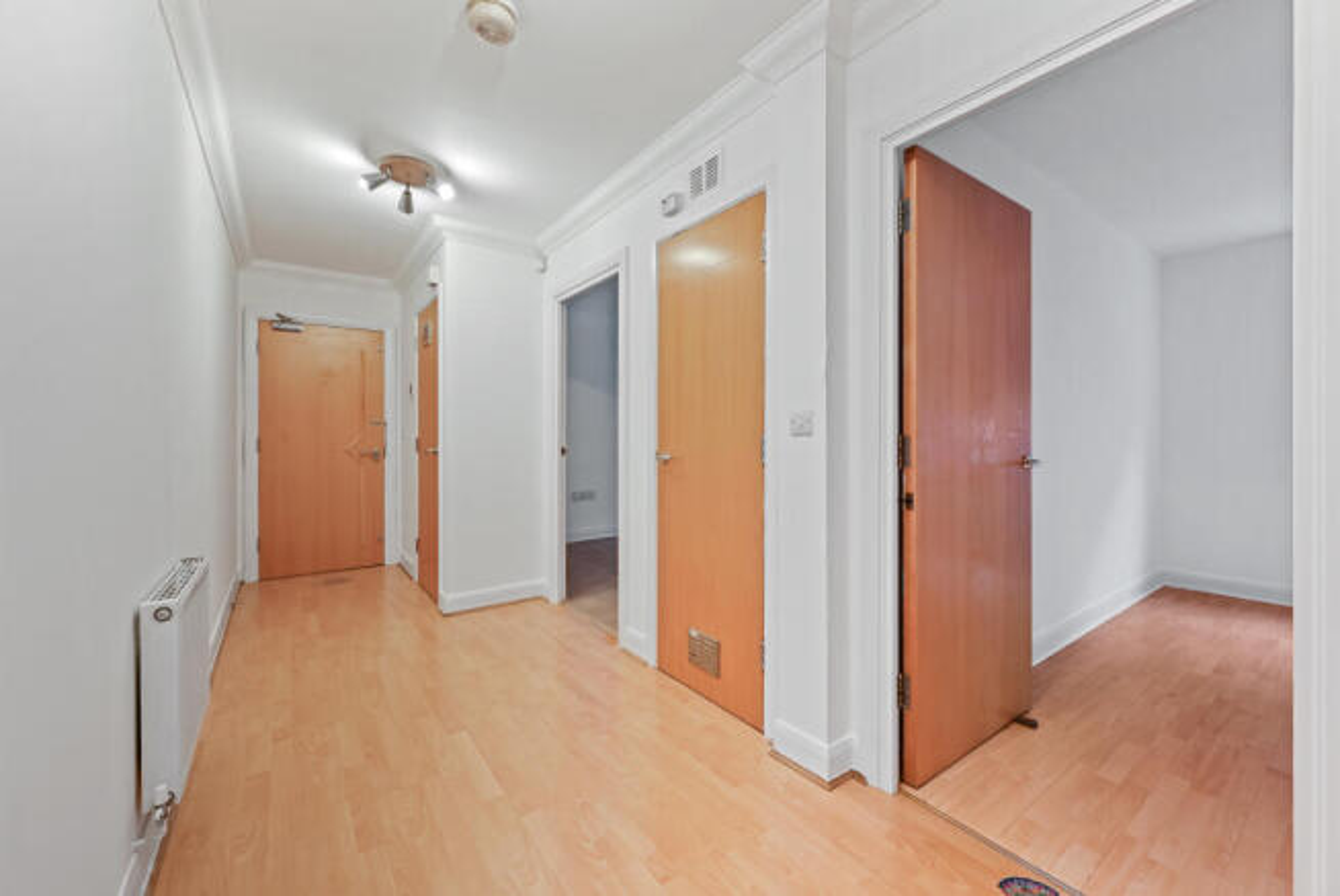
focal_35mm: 14
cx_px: 670
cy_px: 448
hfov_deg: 104.2
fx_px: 521
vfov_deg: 81.3
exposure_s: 1/1.67
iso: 250
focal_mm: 14
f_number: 8
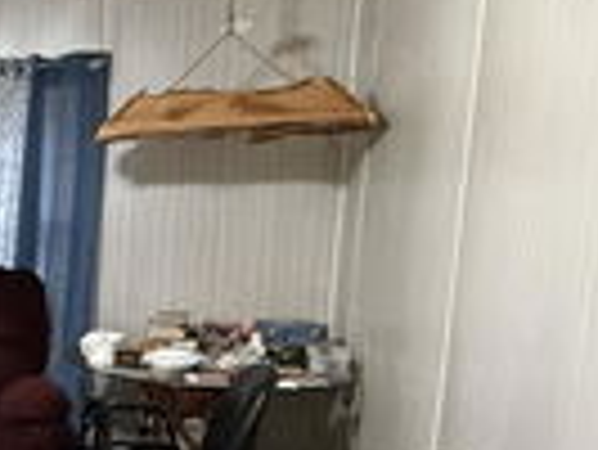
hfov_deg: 27.3
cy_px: 328
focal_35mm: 54
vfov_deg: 26.8
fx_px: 934
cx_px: -247
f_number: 2.2
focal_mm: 2.22
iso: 640
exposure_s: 1/60
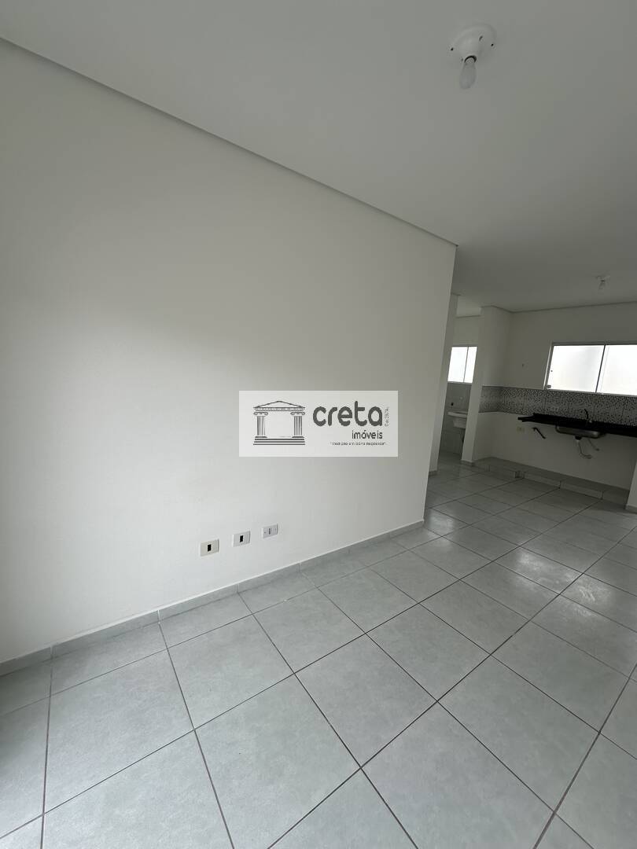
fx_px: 344
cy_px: 424
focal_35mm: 14
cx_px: 318
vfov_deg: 102.1
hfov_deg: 85.7
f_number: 2.2
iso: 40
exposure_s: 1/280
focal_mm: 2.22
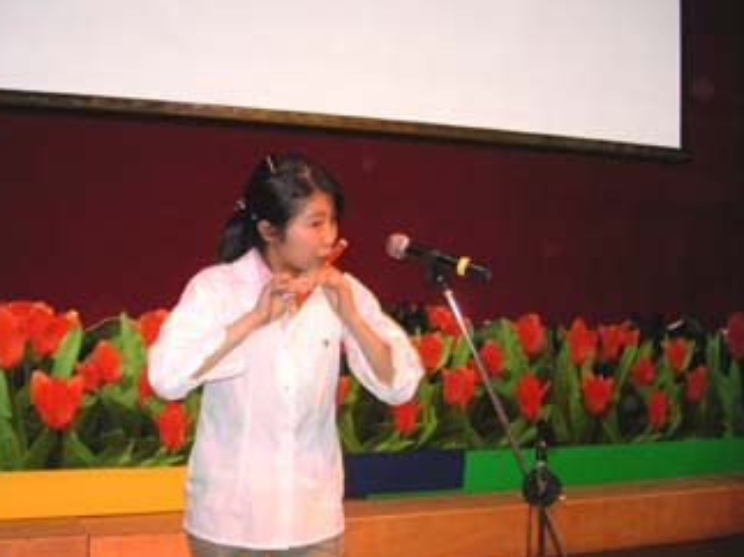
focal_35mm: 46
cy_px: 307
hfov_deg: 41.2
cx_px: 326
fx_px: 988
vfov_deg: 31.5
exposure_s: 1/45
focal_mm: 6.1
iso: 160
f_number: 2.8
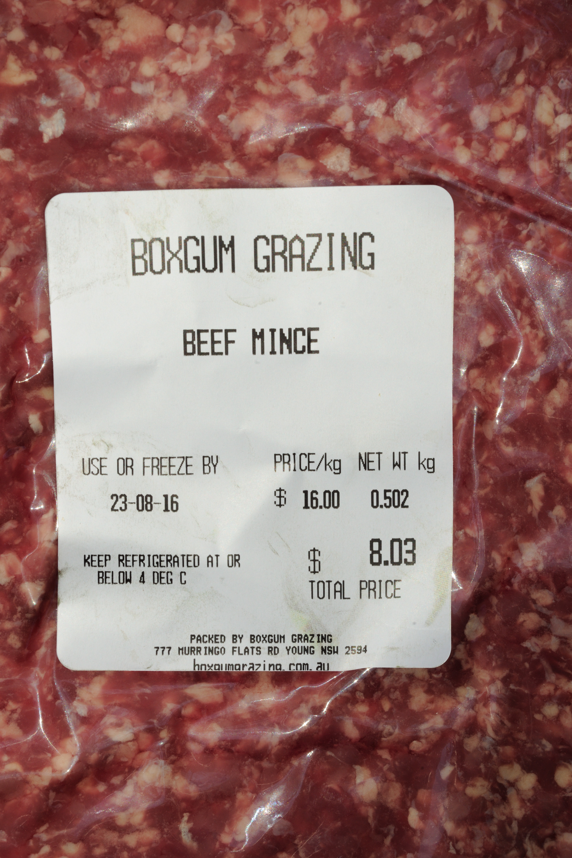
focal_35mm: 60
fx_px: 1430
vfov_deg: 33.4
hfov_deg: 22.6
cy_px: 429
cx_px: 286
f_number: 20
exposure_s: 1/100
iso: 320
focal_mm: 60
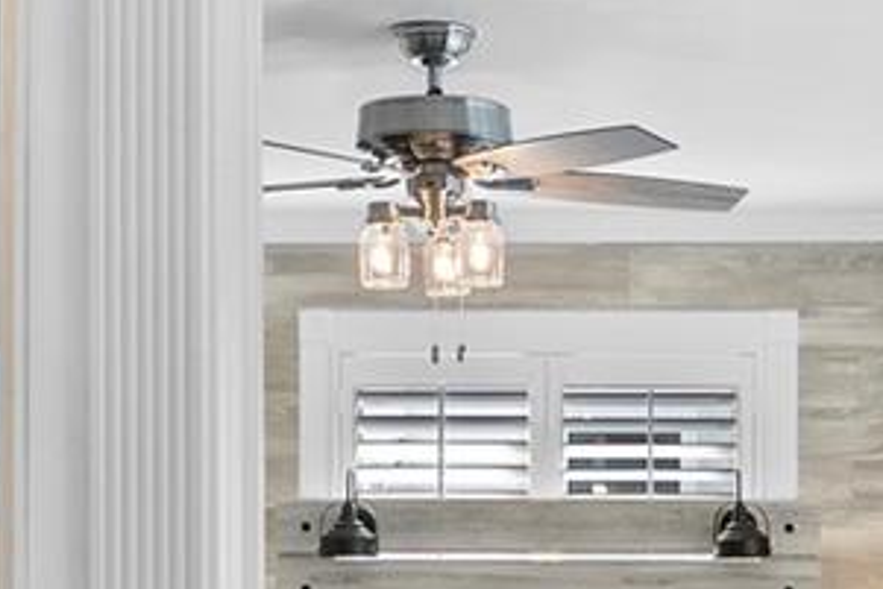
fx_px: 2086
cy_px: 571
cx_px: 634
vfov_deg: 15.8
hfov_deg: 23.7
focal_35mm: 85
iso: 640
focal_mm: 16
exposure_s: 1/50
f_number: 8
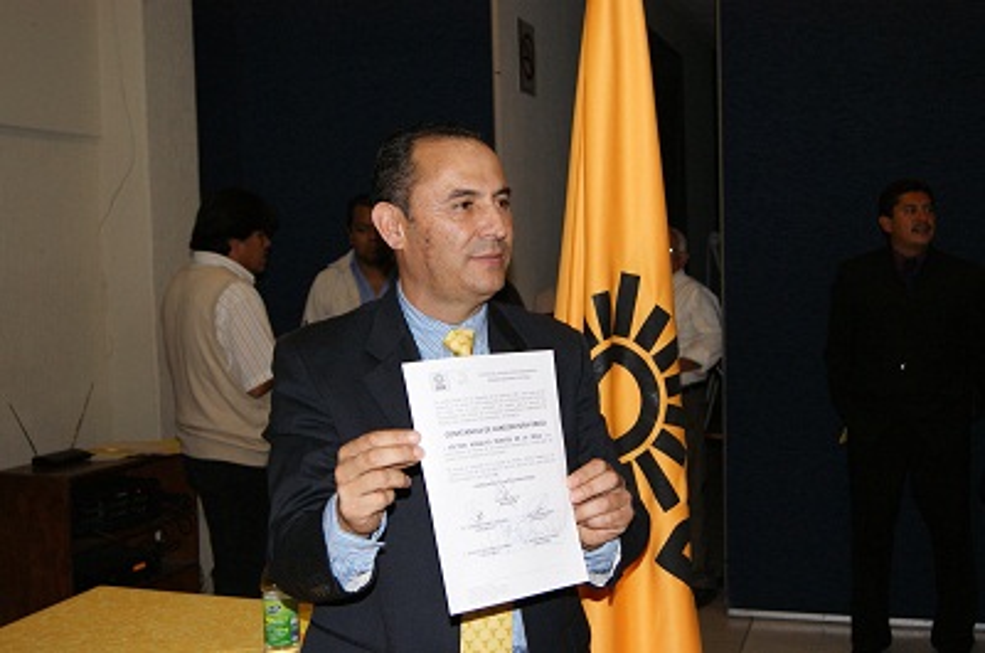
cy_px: 326
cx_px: 492
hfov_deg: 46.5
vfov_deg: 31.8
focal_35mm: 42
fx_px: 1147
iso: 400
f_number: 4.5
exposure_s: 1/60
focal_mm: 28
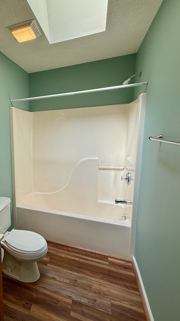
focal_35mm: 21
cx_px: 11
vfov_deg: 83.8
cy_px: 158
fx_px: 178
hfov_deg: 47.0
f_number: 2.2
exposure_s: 1/120
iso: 64
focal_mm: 2.22
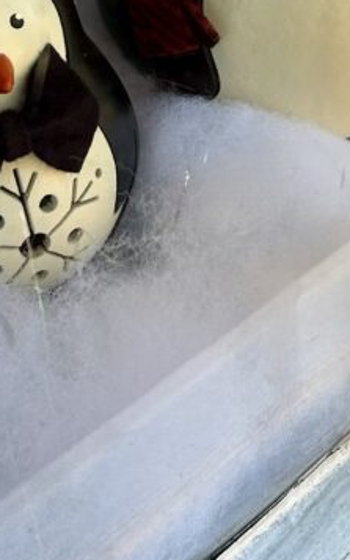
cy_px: 44
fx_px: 1206
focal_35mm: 79
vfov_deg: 25.3
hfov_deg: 16.5
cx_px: 232
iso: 50
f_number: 1.5
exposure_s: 1/310
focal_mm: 5.7
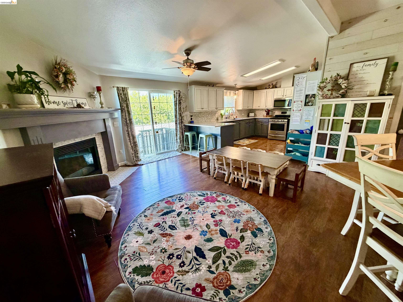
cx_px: 202
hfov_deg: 102.1
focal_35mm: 14
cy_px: 151
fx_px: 163
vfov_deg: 85.7
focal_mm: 2.22
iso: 400
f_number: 2.2
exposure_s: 1/60
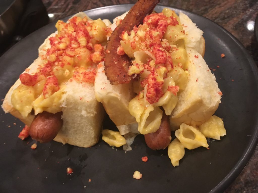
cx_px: 129
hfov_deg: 61.7
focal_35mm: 29
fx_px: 216
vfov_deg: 48.2
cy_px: 96
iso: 200
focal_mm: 4.15
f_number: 2.2
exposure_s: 1/24
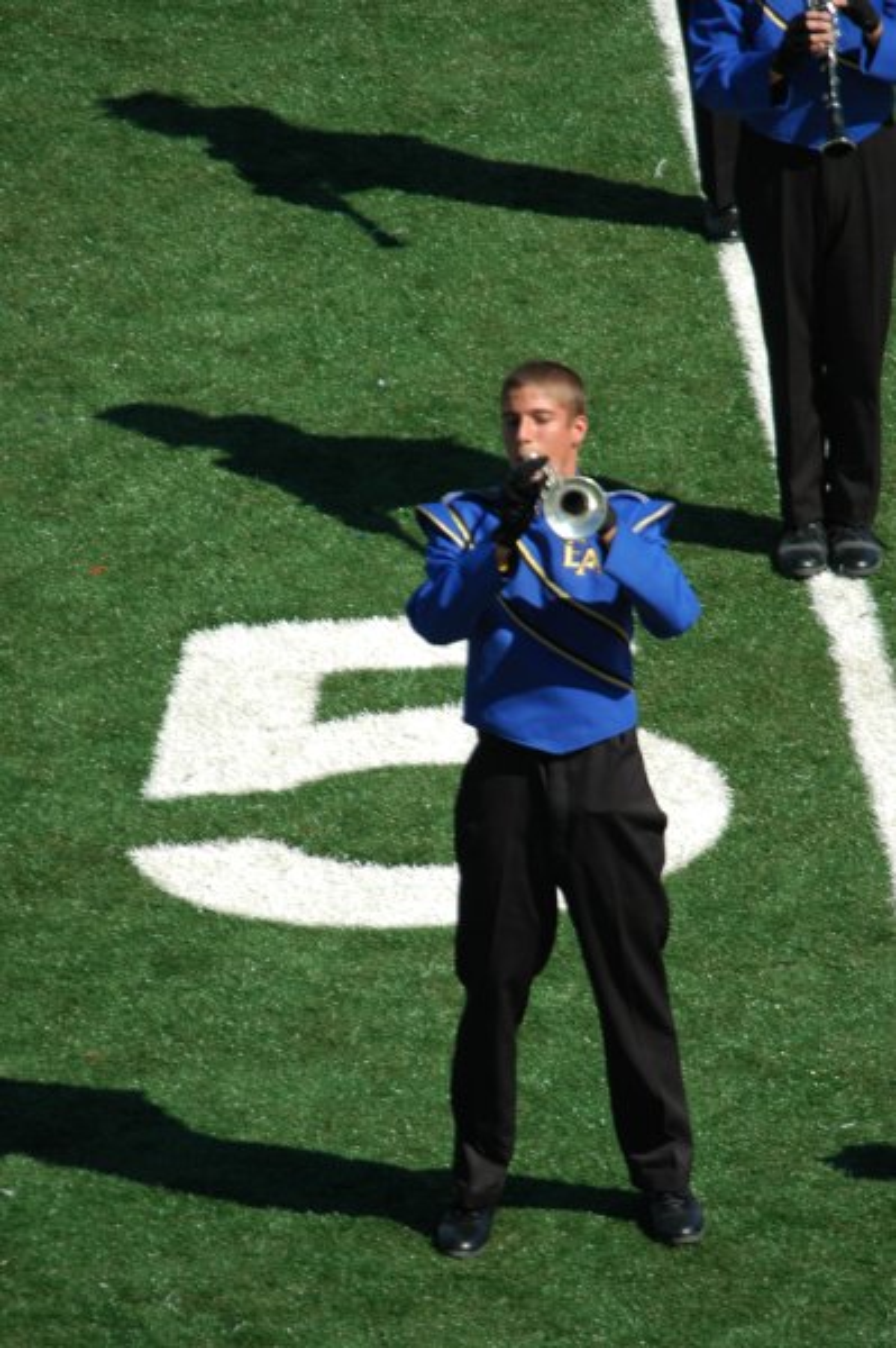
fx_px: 22437
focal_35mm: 600
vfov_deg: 3.4
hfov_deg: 2.3
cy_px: 674
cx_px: 448
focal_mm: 400
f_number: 5.6
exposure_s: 1/800
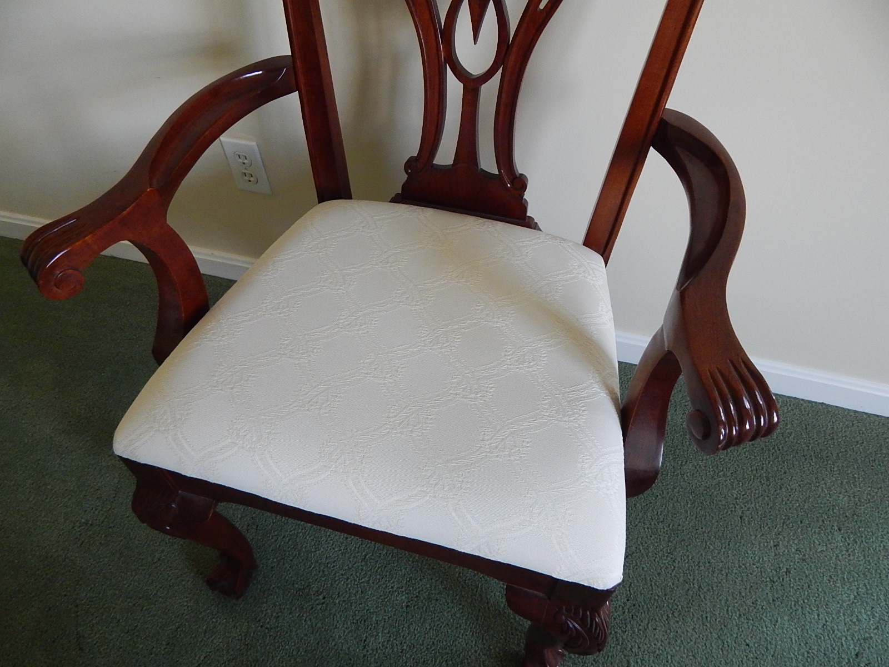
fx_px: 565
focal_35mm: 22
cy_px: 334
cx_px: 444
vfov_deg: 61.1
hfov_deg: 76.4
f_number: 3
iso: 400
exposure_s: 1/80
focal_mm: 4
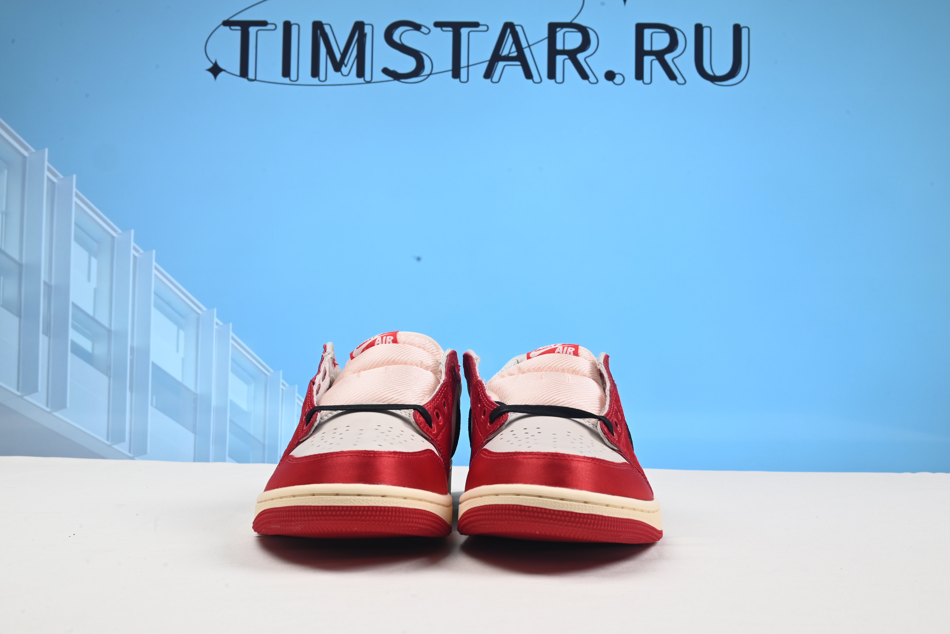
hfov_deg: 48.4
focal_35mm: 40
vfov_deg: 33.4
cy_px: 317
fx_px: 1056
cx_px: 475
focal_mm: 40
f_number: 16
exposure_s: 1/2.5
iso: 100
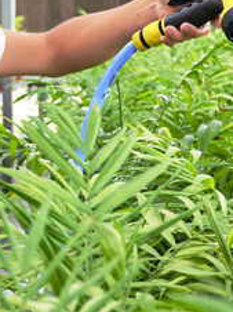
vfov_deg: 12.7
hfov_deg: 9.5
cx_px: 37
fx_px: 1394
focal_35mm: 155
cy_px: 97
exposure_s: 1/80
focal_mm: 38
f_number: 4.5
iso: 400
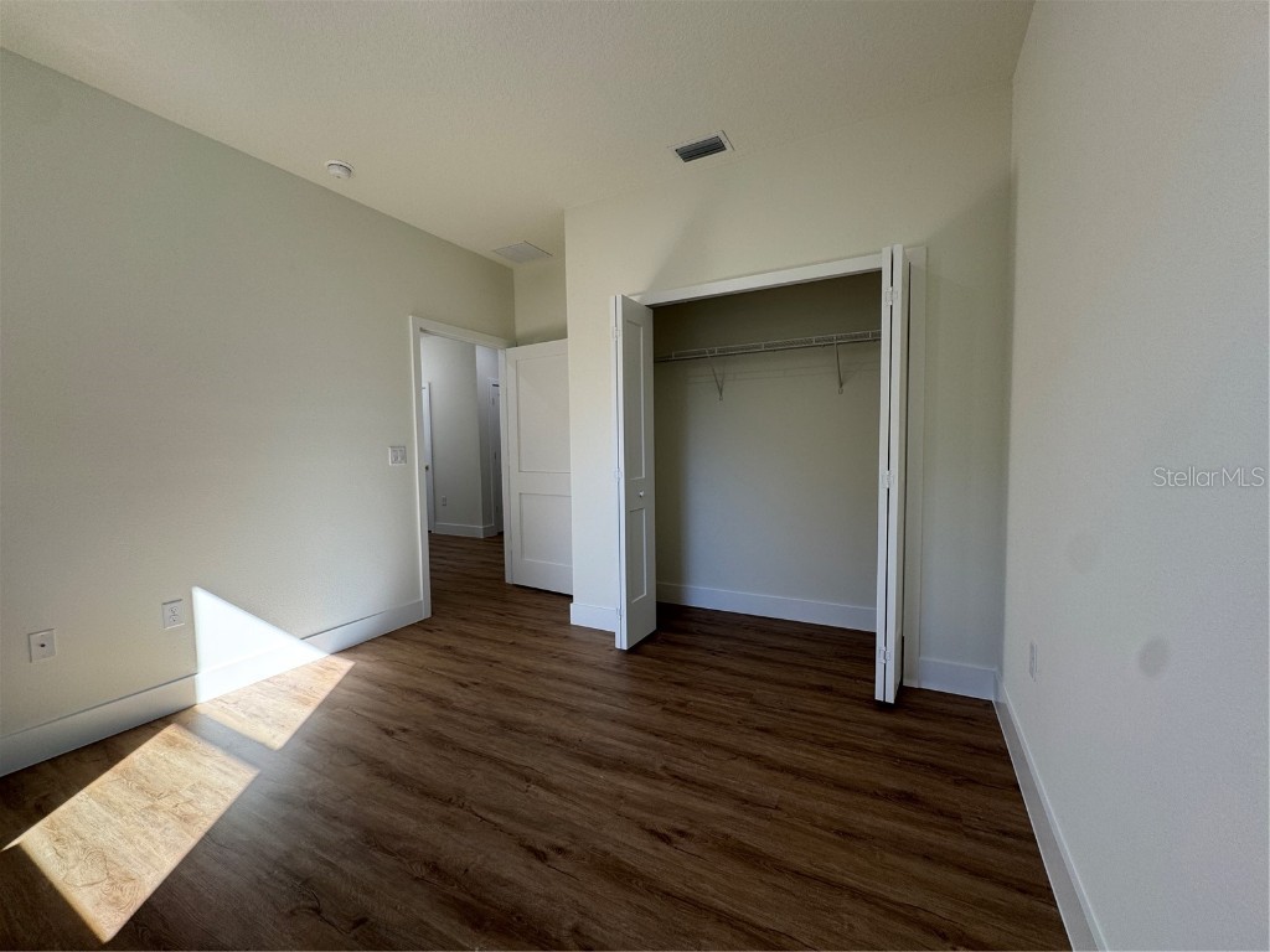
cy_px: 476
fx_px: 514
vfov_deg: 85.7
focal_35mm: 14
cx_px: 635
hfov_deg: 102.1
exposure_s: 1/120
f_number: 2.2
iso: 64
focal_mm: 2.22
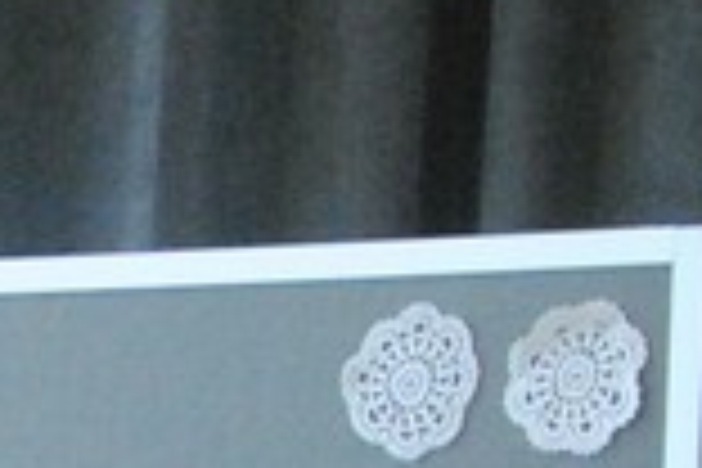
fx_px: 9476
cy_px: 1676
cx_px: -1652
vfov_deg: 2.8
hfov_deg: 4.1
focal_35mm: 486
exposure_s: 1/30
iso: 1250
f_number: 4.8
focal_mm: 42
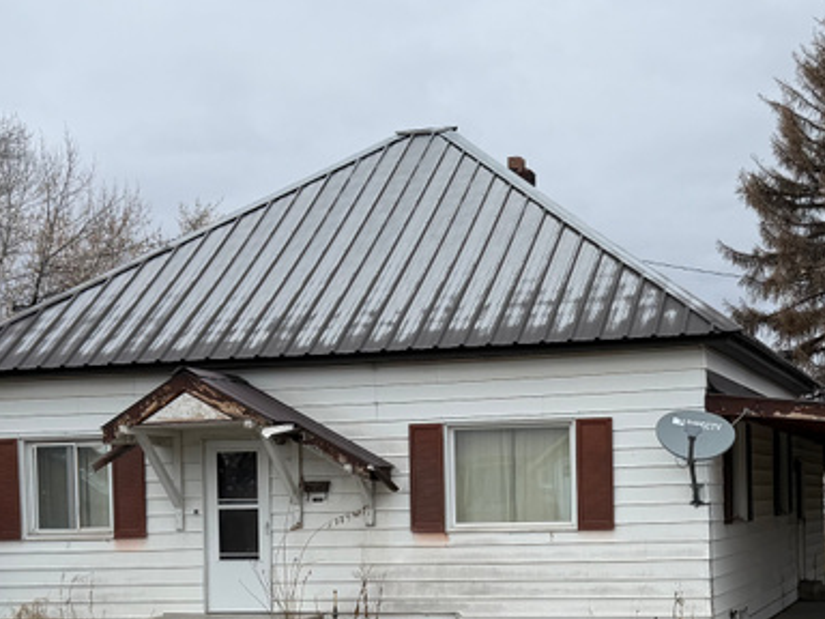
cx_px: 561
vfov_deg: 22.5
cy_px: 531
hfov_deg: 30.0
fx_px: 1525
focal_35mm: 64
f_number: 1.78
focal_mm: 6.76
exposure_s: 1/2907
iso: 80
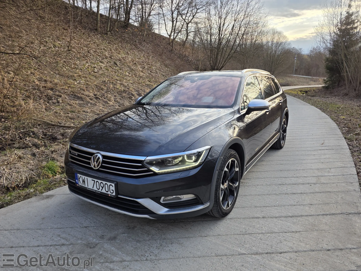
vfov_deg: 58.9
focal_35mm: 23
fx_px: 240
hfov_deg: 73.9
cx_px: 180
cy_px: 136
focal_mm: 6.3
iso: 80
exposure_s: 1/1358
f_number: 1.7
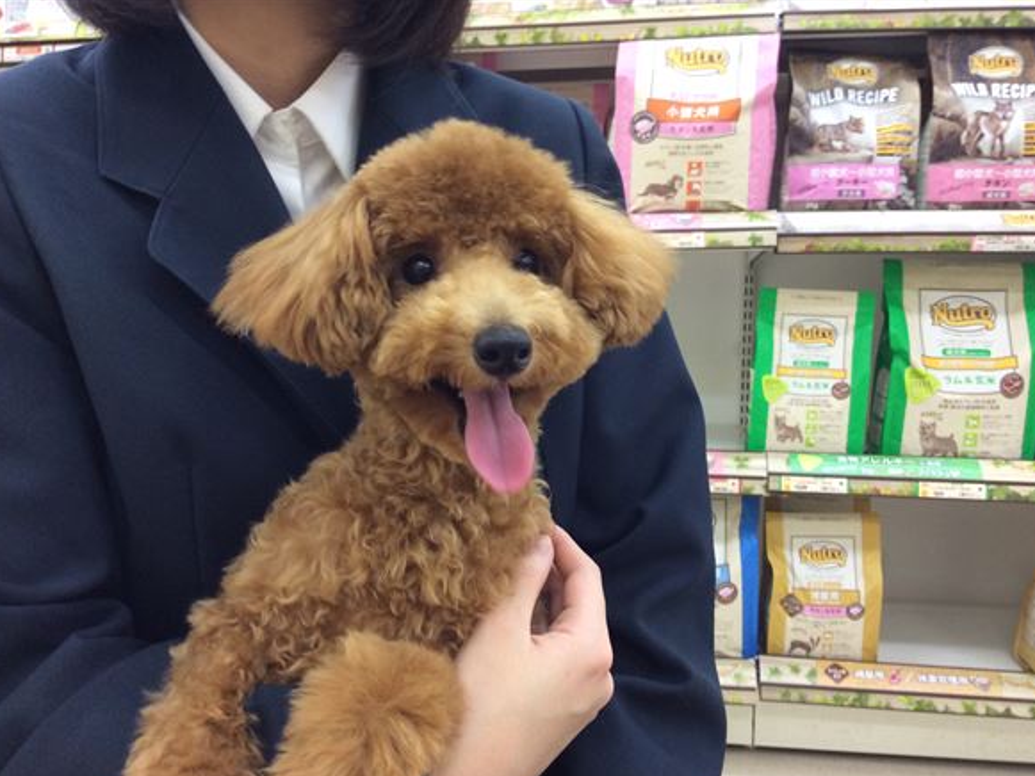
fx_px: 987
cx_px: 513
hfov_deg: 55.3
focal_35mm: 33
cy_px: 397
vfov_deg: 43.0
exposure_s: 1/24
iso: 80
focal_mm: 3.3
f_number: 2.4
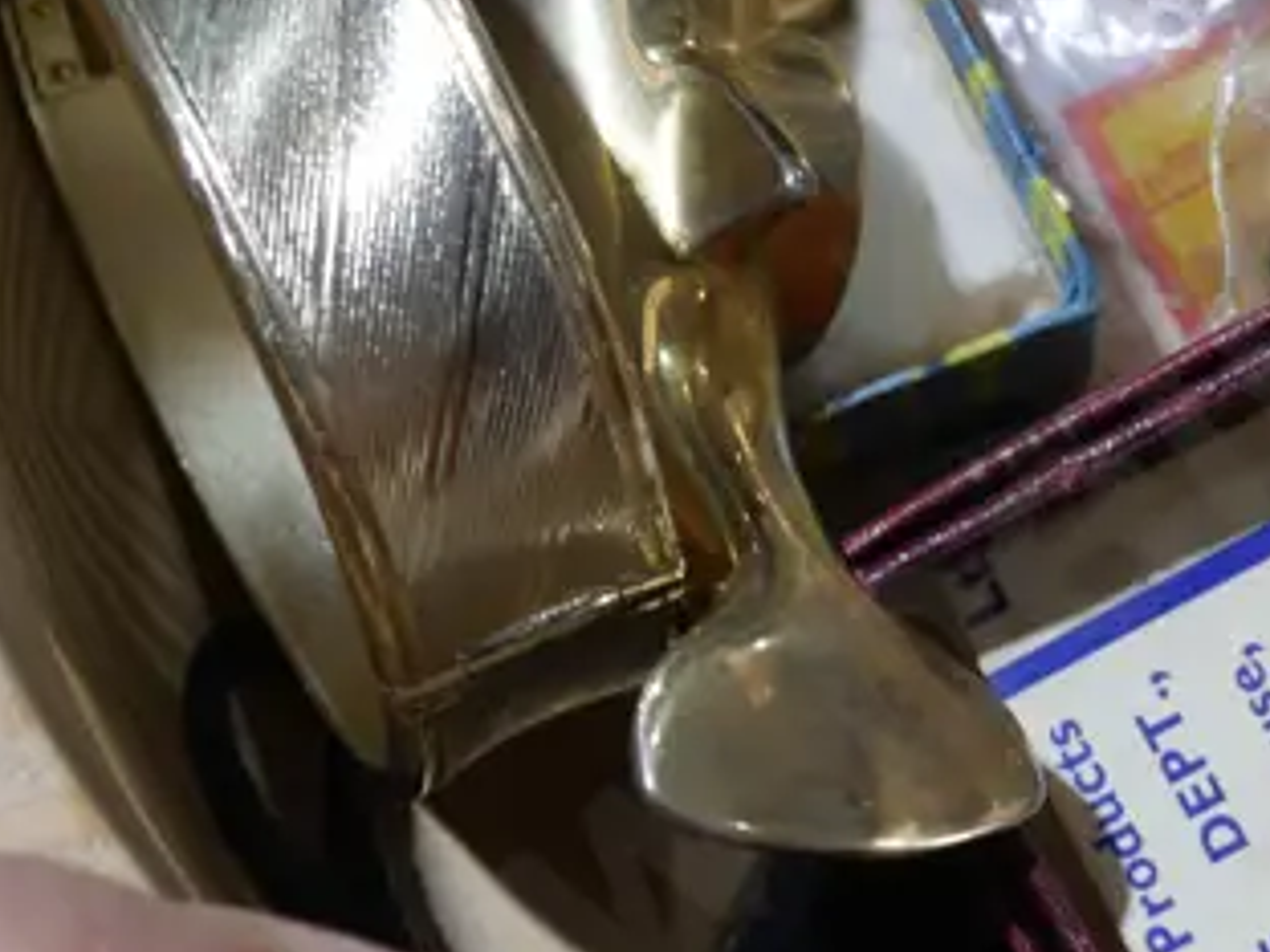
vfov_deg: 9.8
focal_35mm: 151
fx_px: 5540
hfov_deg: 12.6
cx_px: 1734
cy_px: 51
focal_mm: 23
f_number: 5.1
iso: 400
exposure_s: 1/60
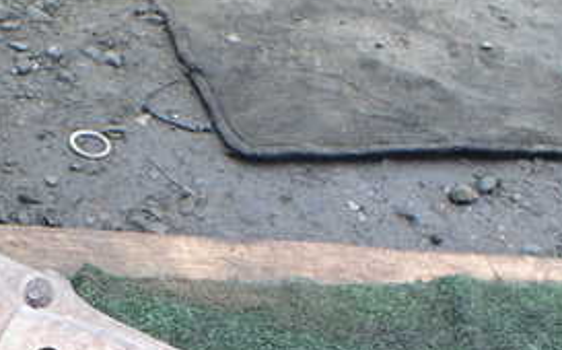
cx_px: 51
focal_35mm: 70
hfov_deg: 28.2
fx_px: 1071
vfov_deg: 17.5
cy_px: 447
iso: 100
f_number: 3.2
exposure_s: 1/125
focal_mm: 5.4
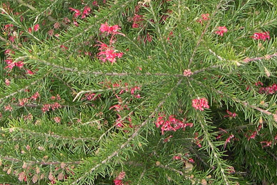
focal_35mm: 116
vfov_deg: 11.8
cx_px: 142
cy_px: 27
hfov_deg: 17.6
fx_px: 892
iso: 100
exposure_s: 1/139
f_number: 2.8
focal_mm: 8
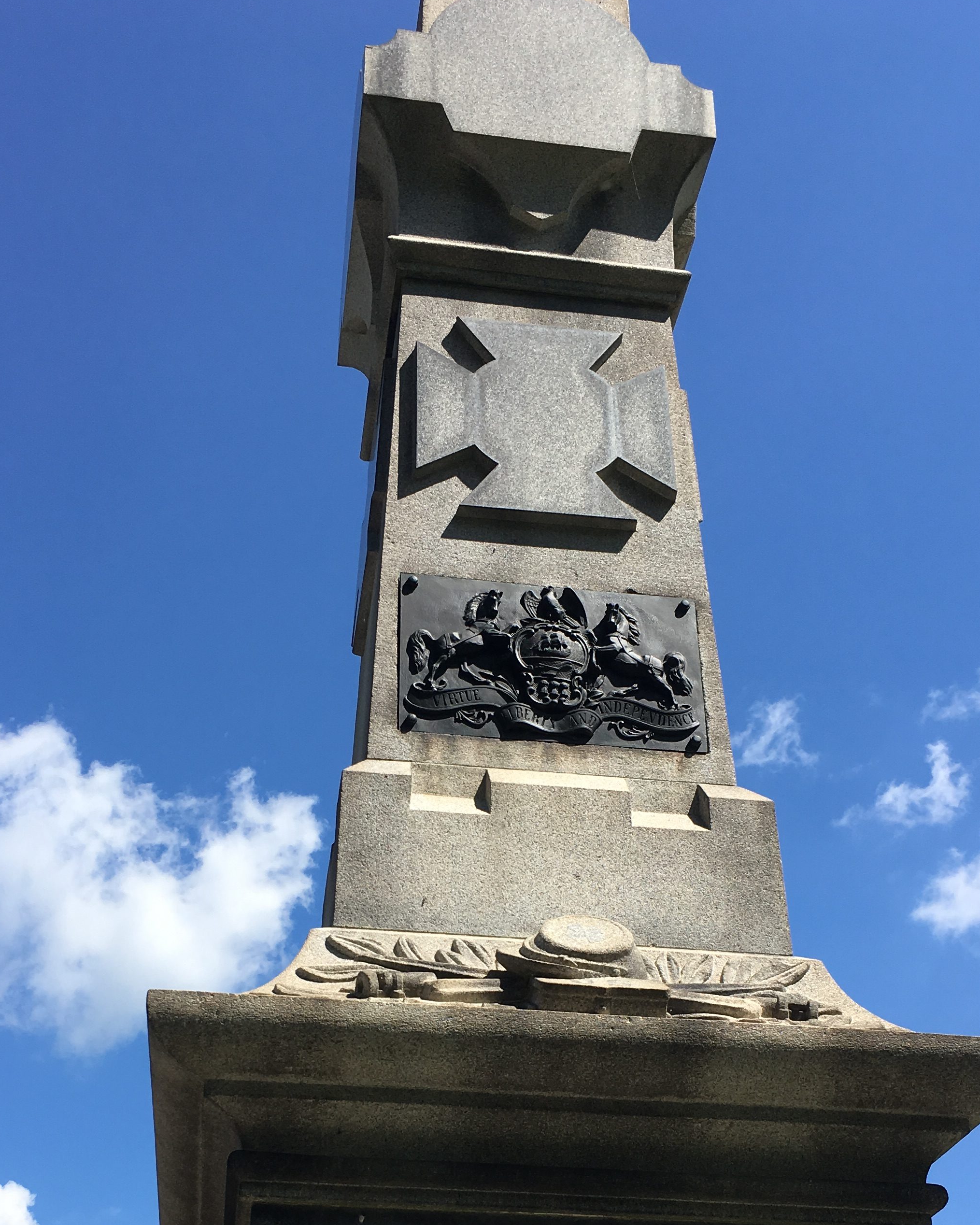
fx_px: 1631
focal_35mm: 45
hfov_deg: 33.4
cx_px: 457
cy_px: 913
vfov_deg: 40.1
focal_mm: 4.15
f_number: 2.2
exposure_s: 1/1538
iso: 25
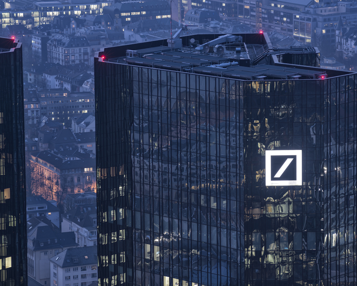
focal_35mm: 204
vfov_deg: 7.6
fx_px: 2155
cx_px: 195
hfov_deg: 9.5
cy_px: 143
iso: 125
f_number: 7.1
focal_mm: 180
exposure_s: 1
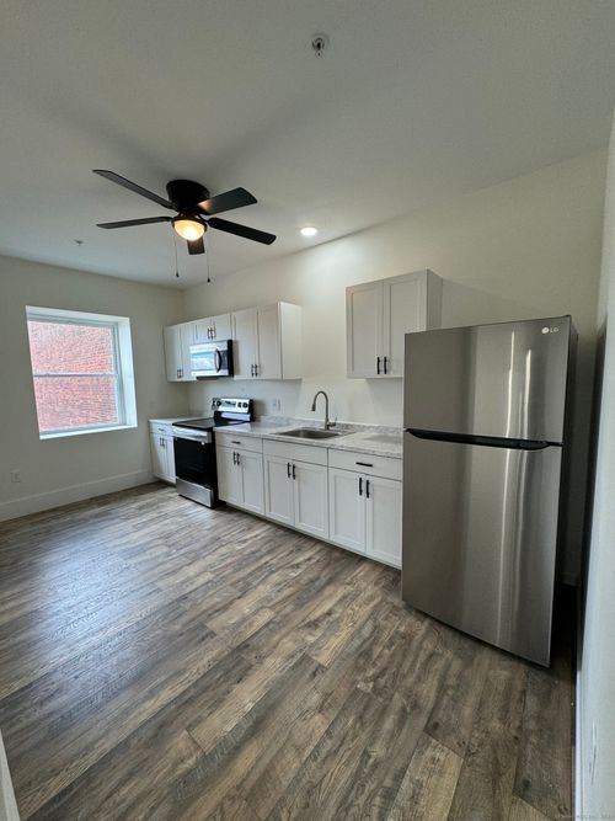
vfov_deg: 102.1
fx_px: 332
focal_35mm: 14
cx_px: 308
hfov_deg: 85.7
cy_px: 410
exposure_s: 1/120
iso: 160
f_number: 2.2
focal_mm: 2.22
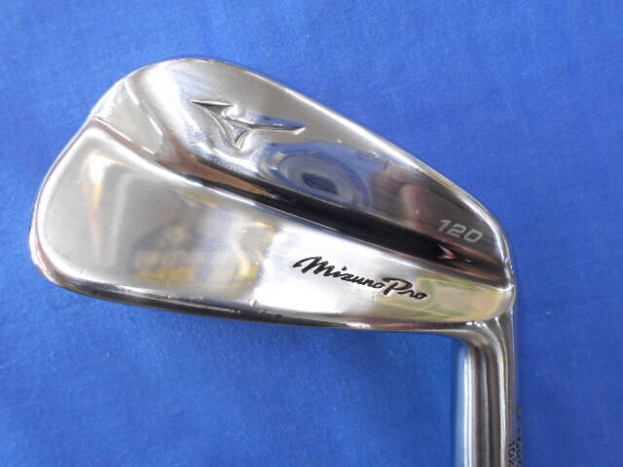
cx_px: 312
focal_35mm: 26
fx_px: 468
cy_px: 234
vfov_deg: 53.1
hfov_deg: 67.3
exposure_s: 1/30
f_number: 3.2
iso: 160
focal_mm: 4.6
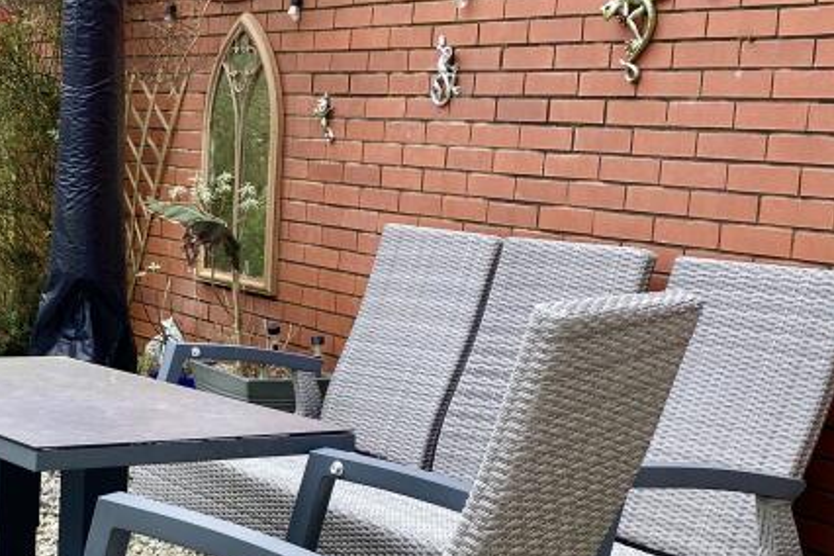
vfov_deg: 20.9
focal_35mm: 65
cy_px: 368
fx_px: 1506
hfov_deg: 30.5
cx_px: 227
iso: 32
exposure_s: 1/397
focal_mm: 4.25
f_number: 1.8
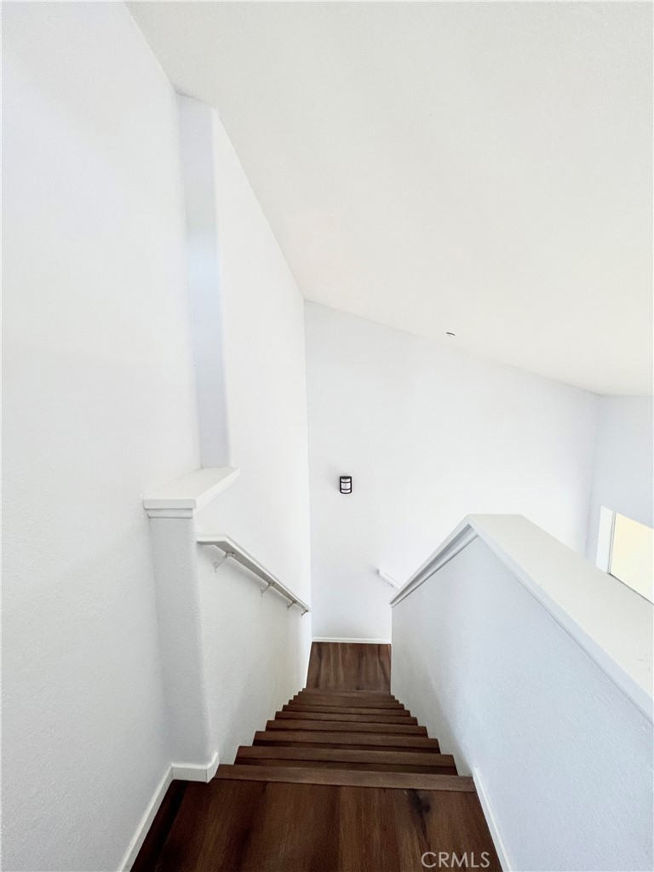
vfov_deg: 106.2
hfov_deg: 89.9
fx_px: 327
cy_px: 436
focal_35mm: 13
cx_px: 327
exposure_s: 1/120
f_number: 1.8
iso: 125
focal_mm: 1.57
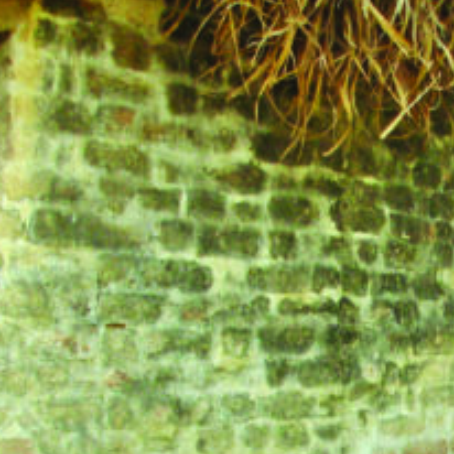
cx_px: 522
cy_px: 432
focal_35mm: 98
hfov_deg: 17.1
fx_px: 1454
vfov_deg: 17.4
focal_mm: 6.3
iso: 50
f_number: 2.9
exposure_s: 1/132
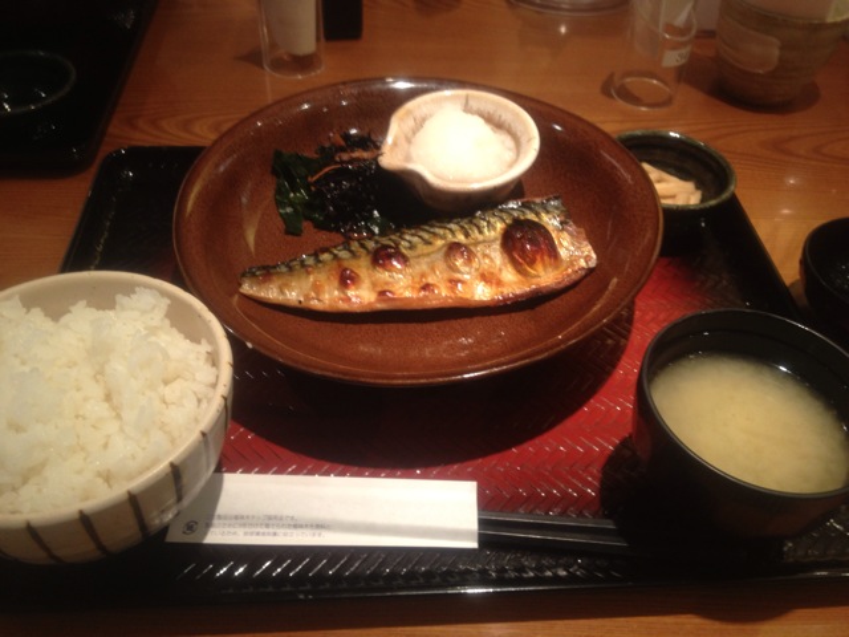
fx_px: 858
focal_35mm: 35
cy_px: 318
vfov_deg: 40.7
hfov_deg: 52.6
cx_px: 424
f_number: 2.4
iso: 80
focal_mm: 4.28
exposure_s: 1/20
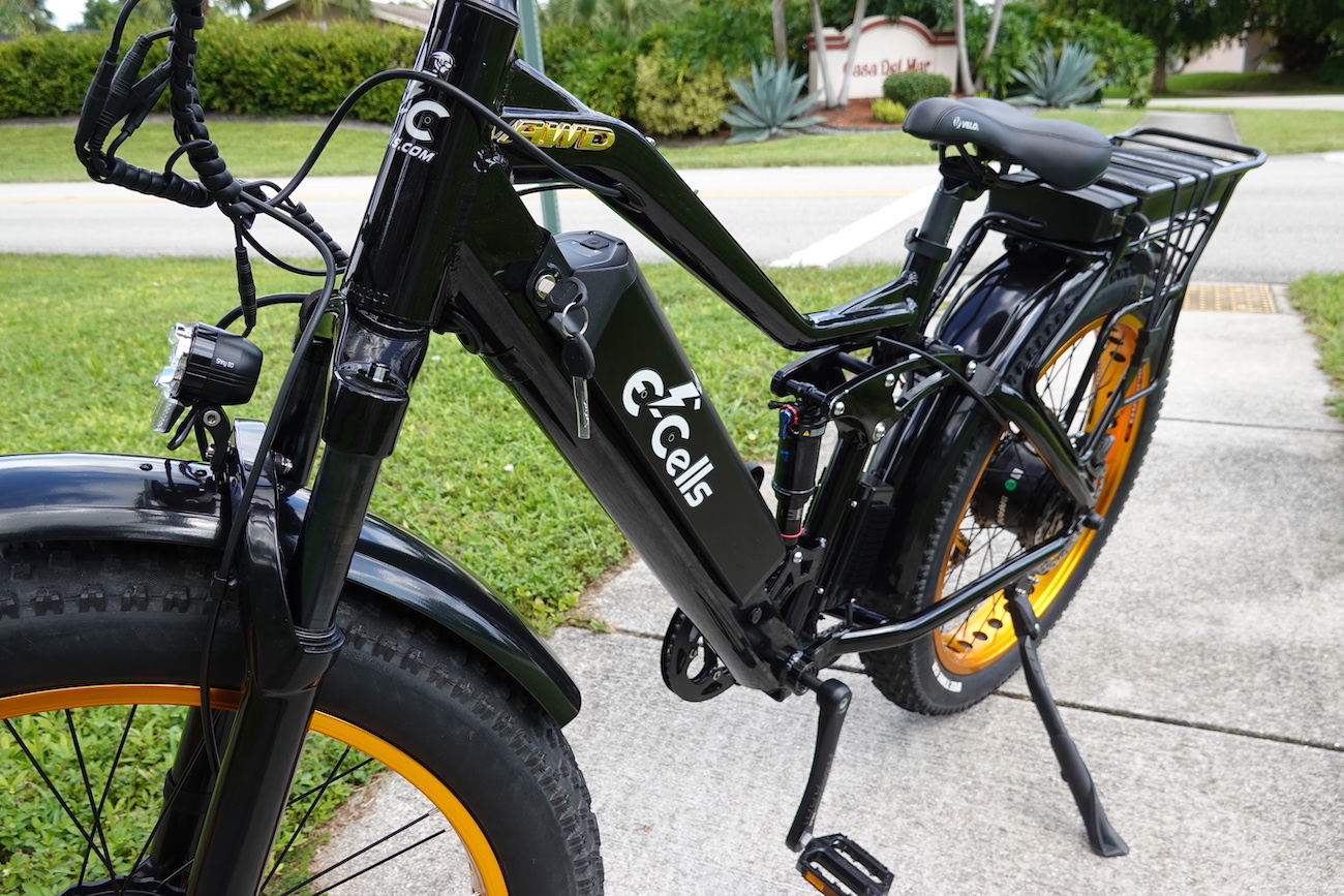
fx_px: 1083
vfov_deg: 45.0
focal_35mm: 29
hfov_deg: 63.7
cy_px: 448
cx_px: 672
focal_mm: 10.83
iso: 100
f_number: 3.5
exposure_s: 1/200
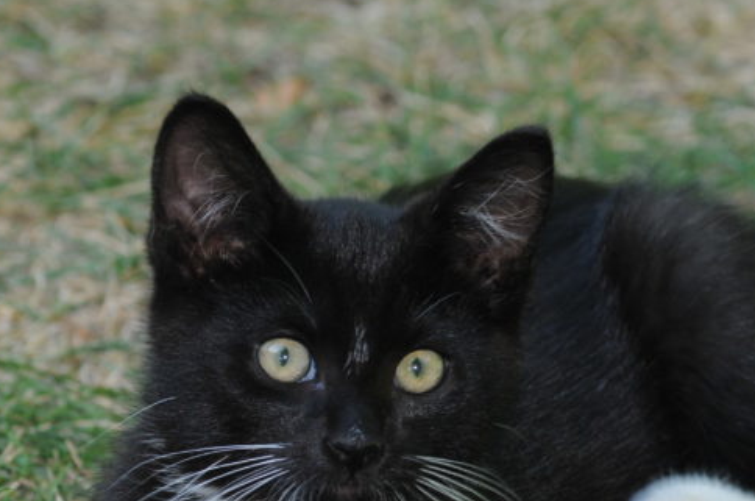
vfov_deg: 2.2
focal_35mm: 635
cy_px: 435
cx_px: 579
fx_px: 13295
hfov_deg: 3.3
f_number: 8
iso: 400
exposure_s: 1/100
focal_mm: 200
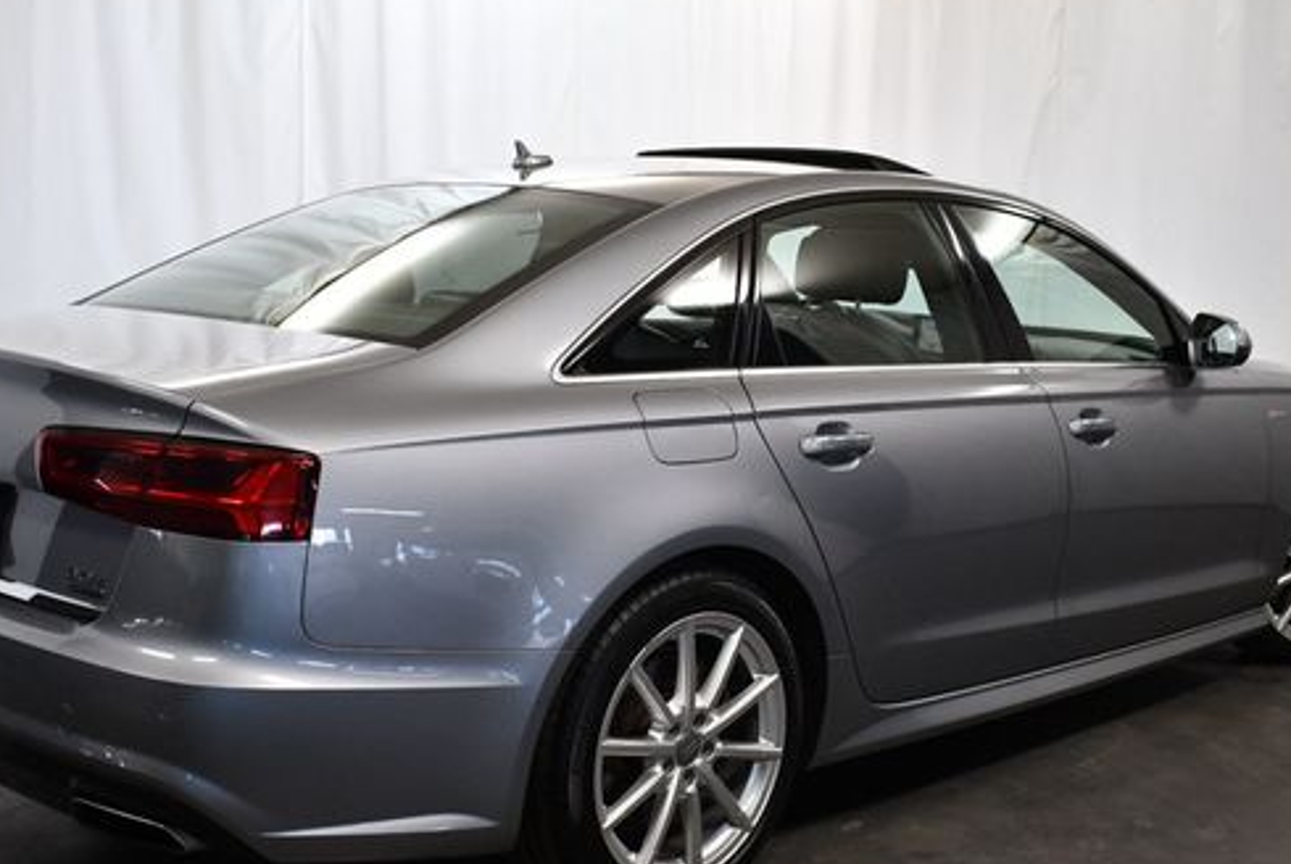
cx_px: 606
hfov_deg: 41.8
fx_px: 1687
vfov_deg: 28.6
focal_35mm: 47
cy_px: 529
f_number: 3.5
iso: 800
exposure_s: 1/200
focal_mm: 18
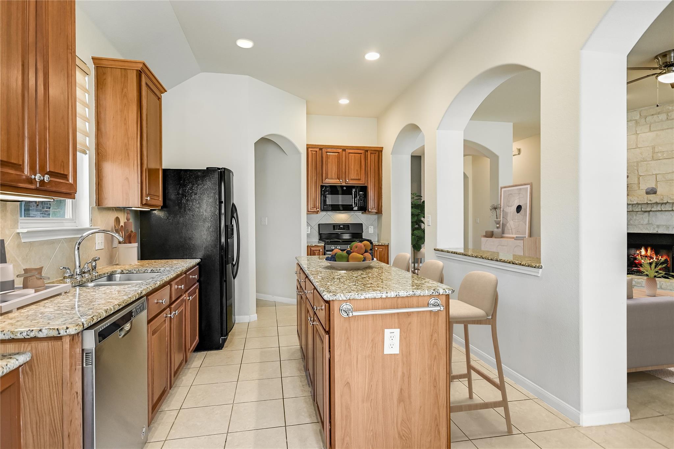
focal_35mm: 18
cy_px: 224
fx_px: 337
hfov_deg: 90.0
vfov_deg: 67.4
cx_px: 337
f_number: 5
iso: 250
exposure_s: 1/50
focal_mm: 12
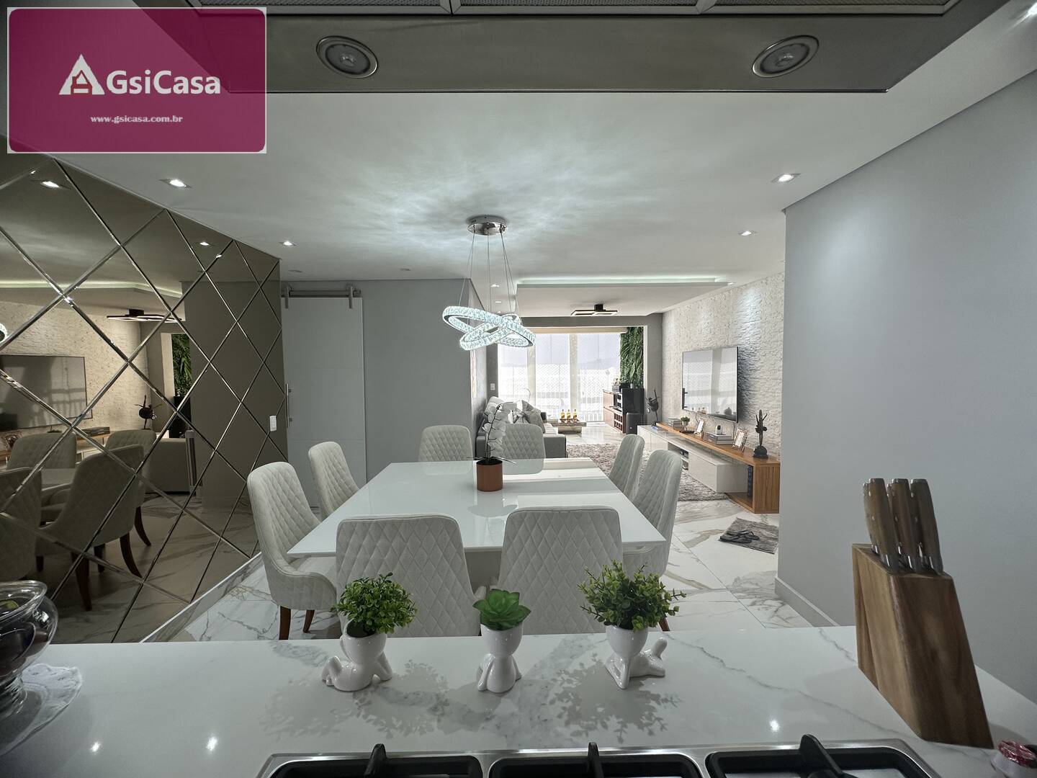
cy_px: 389
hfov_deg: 102.1
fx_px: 419
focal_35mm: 14
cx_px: 518
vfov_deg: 85.7
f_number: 2.2
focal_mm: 2.22
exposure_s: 1/120
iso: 64
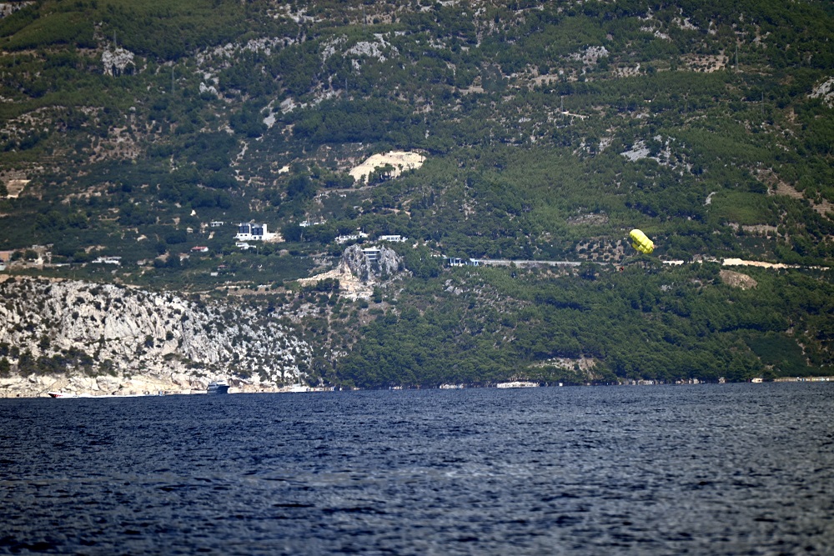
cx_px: 417
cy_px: 278
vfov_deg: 4.6
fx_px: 6951
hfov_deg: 6.9
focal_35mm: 300
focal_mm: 300
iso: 100
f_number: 5.6
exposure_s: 1/640
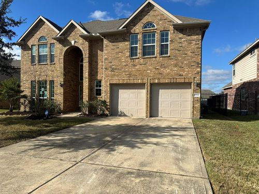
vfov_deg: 56.8
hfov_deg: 71.6
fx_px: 180
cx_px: 130
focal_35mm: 24
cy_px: 97
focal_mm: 6.86
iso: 80
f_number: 1.78
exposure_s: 1/5263
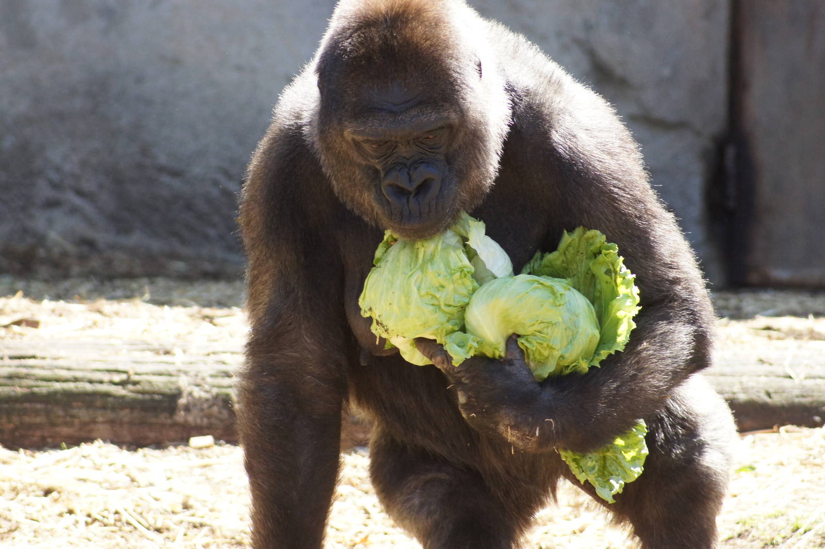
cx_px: 412
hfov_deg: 6.5
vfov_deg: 4.4
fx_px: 7215
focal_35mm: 315
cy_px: 274
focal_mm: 210
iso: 800
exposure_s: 1/320
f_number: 5.6
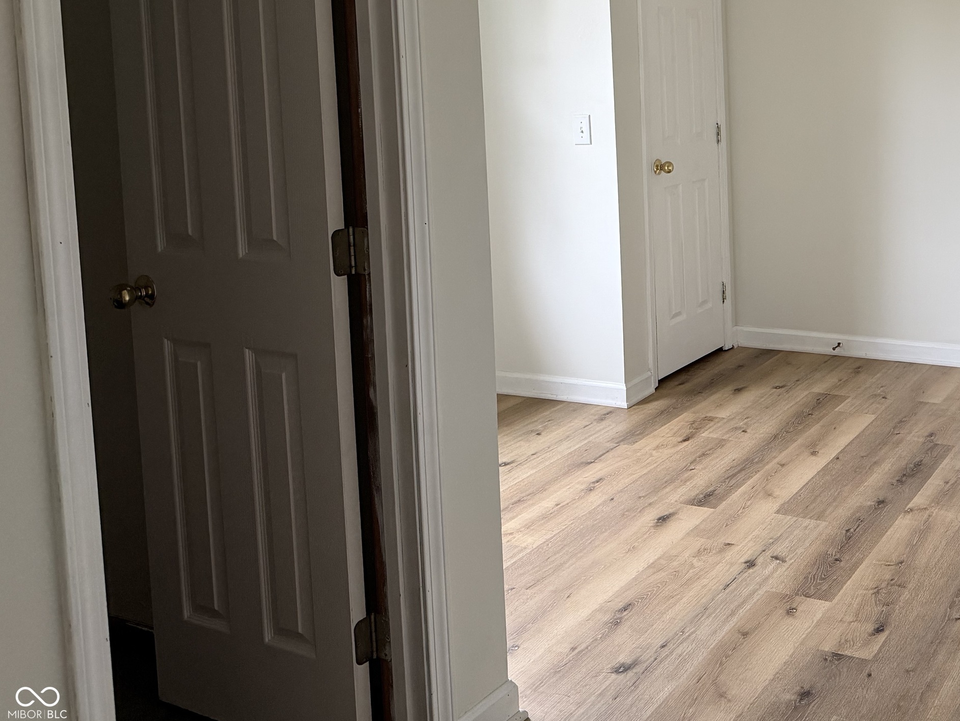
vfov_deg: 35.7
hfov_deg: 45.4
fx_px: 1082
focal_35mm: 39
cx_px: 773
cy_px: 146
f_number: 1.78
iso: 400
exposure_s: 1/60
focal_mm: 6.76
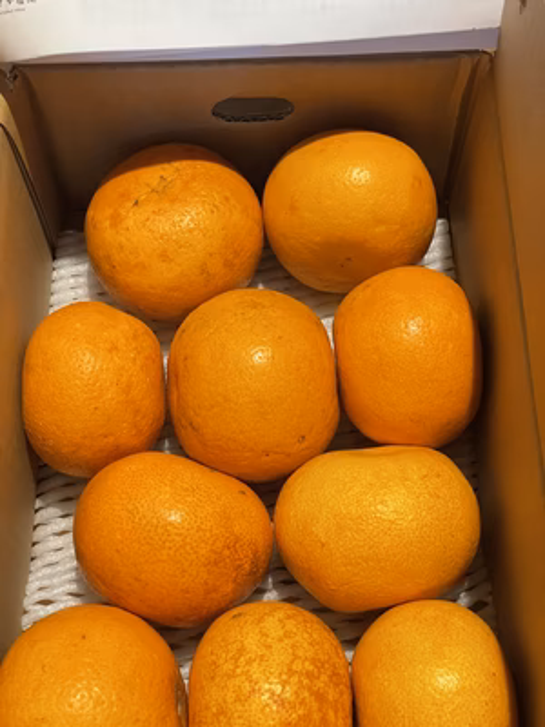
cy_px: 364
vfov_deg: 36.8
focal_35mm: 52
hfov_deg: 28.0
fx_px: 1092
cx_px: 272
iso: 400
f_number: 2
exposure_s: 1/50
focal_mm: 6
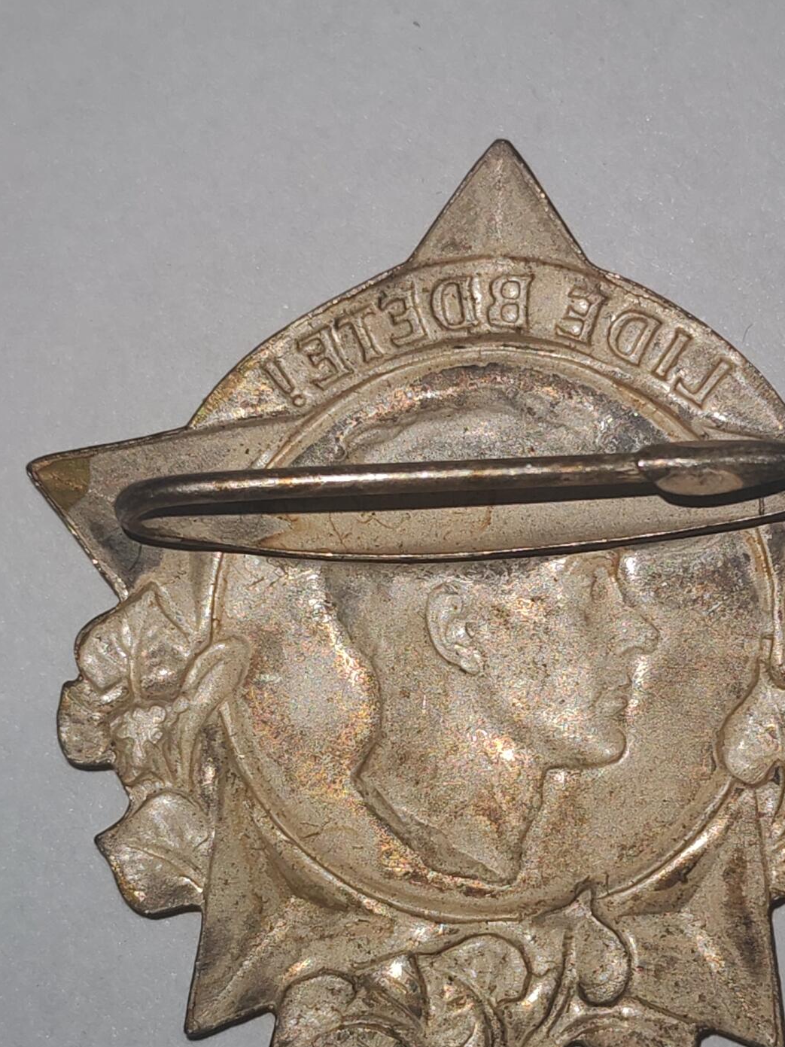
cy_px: 658
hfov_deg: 16.8
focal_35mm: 88
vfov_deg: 22.2
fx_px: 2661
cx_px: 504
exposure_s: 1/100
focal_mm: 5.52
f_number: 1.95
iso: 64
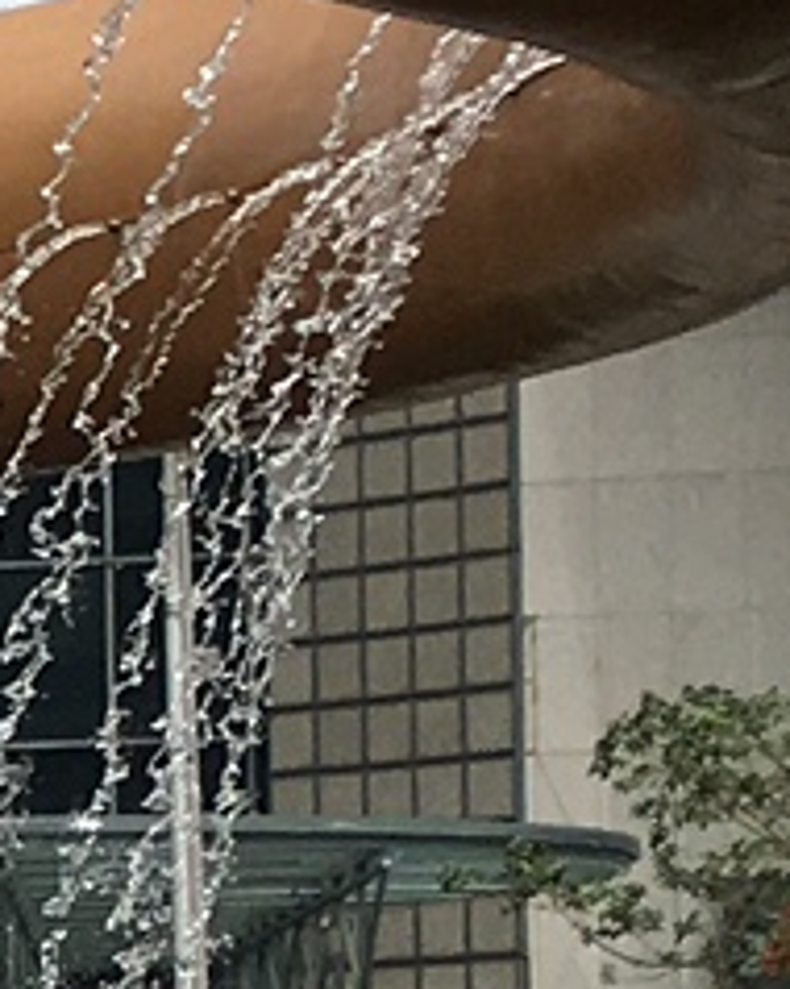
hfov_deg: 5.6
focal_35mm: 240
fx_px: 7023
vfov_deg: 8.0
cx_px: -2274
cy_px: 1026
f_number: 2.2
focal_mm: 4.15
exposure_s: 1/1876
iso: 25
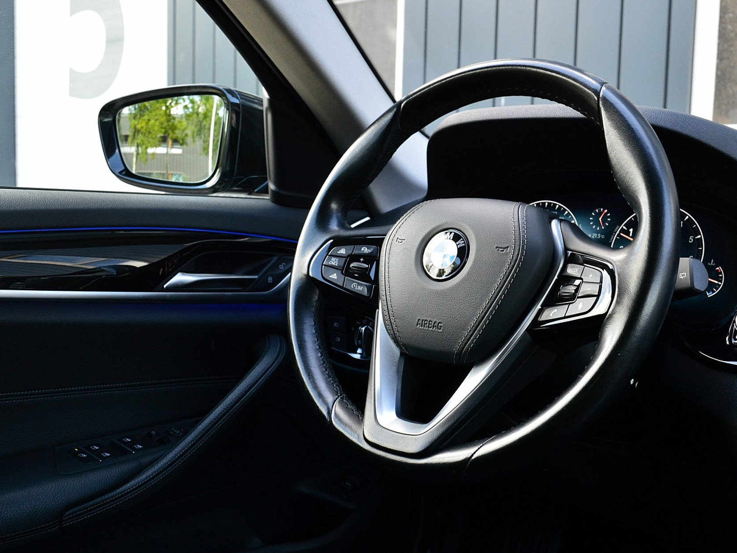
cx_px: 423
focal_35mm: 42
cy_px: 275
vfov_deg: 34.7
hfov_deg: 45.1
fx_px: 885
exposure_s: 1/60
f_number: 8
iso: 560
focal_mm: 25
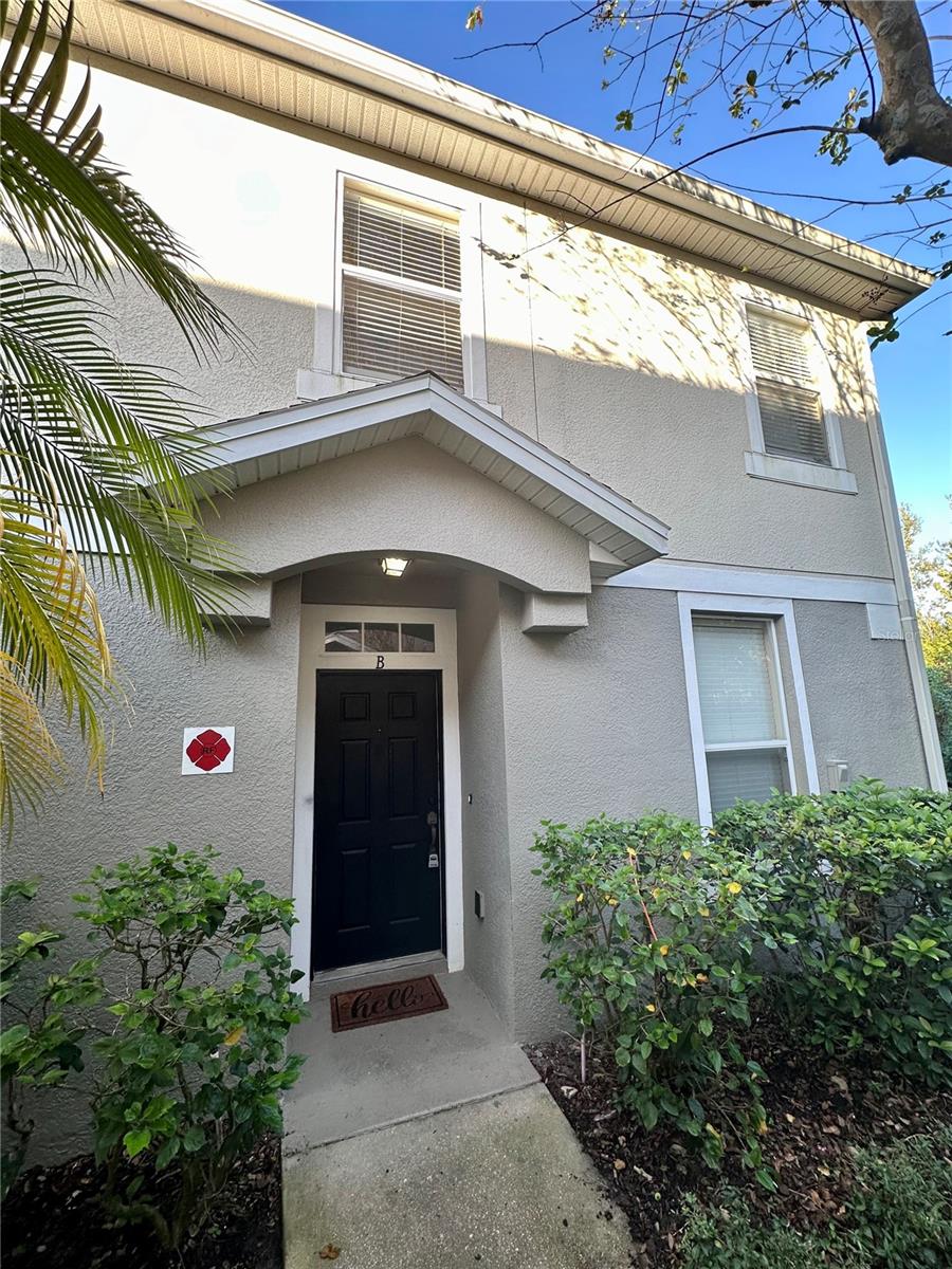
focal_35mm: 14
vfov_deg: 102.1
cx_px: 476
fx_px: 513
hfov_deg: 85.7
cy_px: 634
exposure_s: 1/99
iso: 40
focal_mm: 2.22
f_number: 2.2
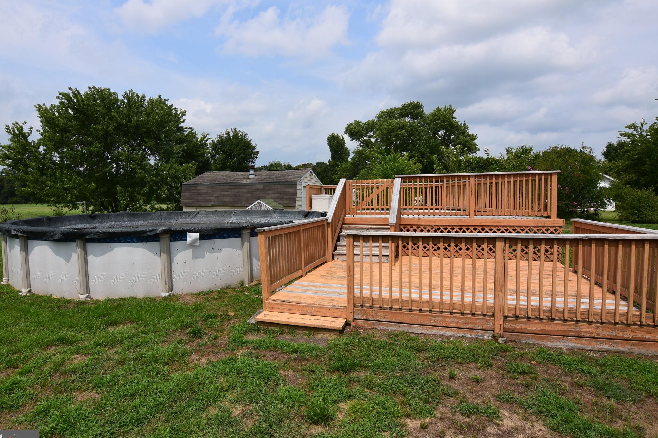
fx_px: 347
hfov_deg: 86.8
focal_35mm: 19
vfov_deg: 64.5
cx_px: 311
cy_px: 223
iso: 220
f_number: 11
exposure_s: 1/500
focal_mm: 12
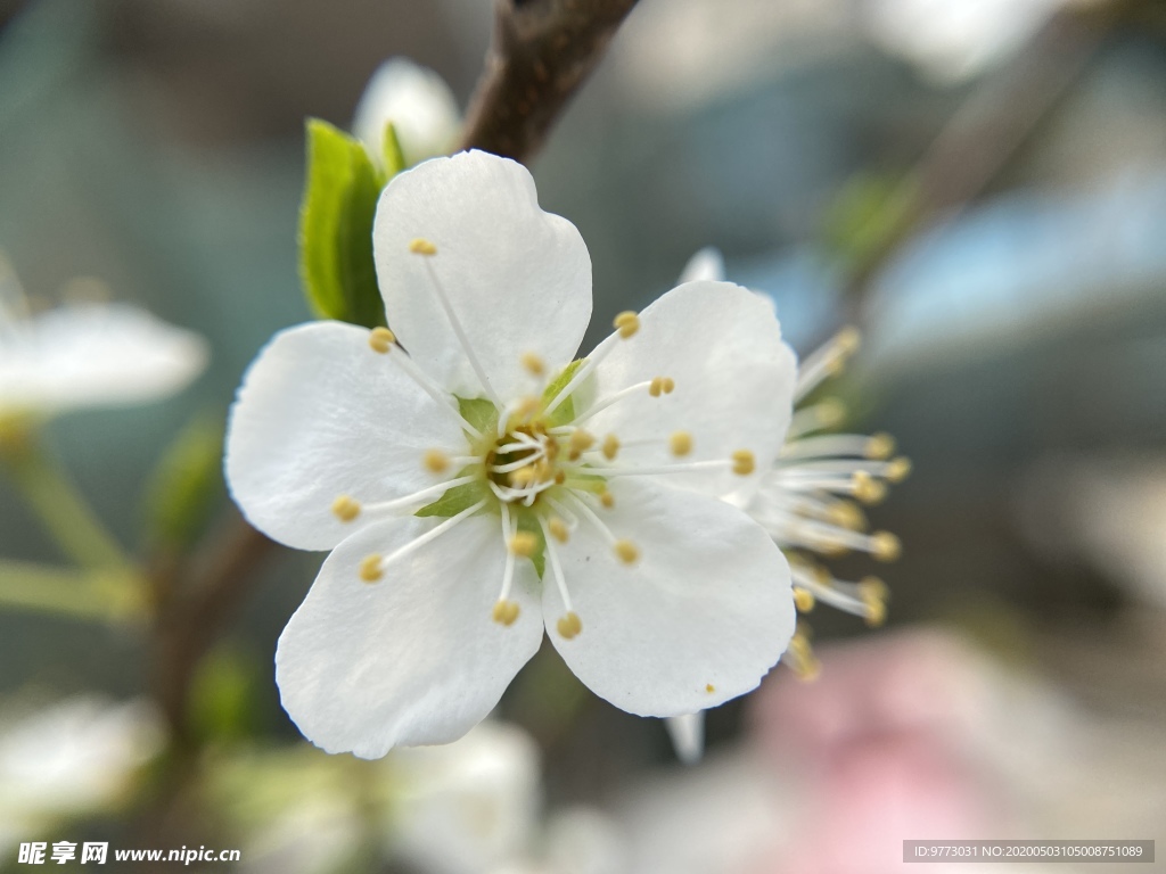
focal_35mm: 26
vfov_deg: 53.1
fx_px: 876
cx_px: 583
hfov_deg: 67.3
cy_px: 437
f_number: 1.8
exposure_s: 1/1965
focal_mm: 4.25
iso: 32
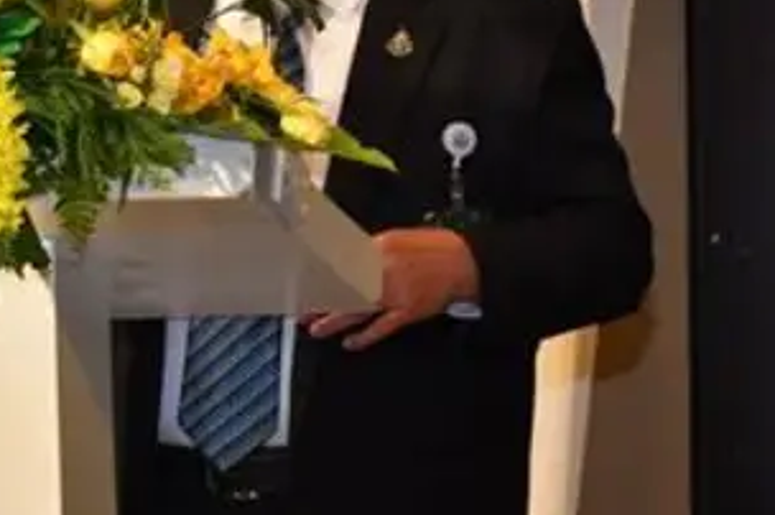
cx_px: 82
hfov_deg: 6.7
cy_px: 6
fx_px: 6623
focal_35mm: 308
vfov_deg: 4.4
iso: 800
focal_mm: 80
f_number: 5.3
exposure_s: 1/100
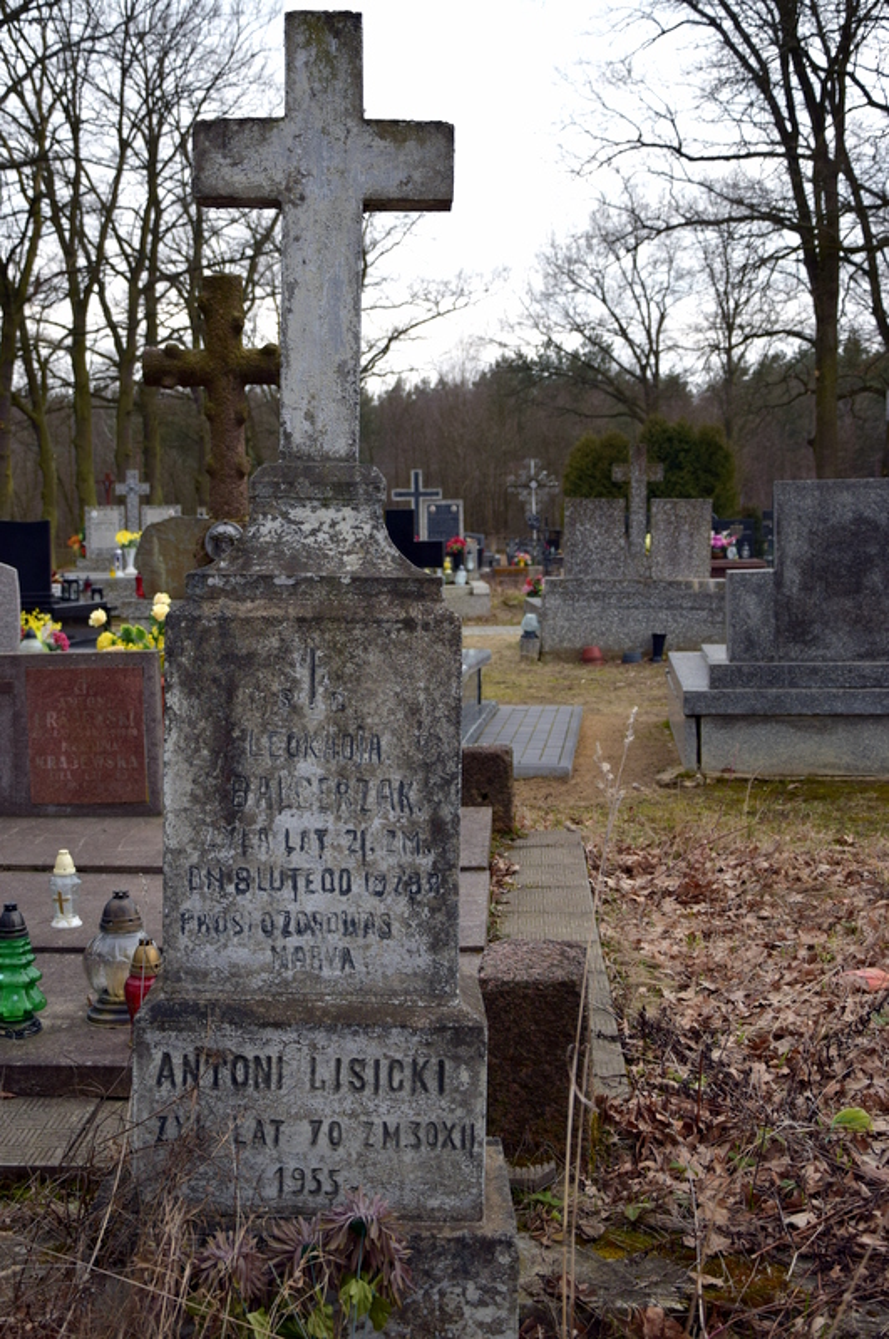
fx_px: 1337
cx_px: 444
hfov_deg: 36.8
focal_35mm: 36
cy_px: 670
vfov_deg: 53.2
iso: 200
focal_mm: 24
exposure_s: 1/500
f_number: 3.8
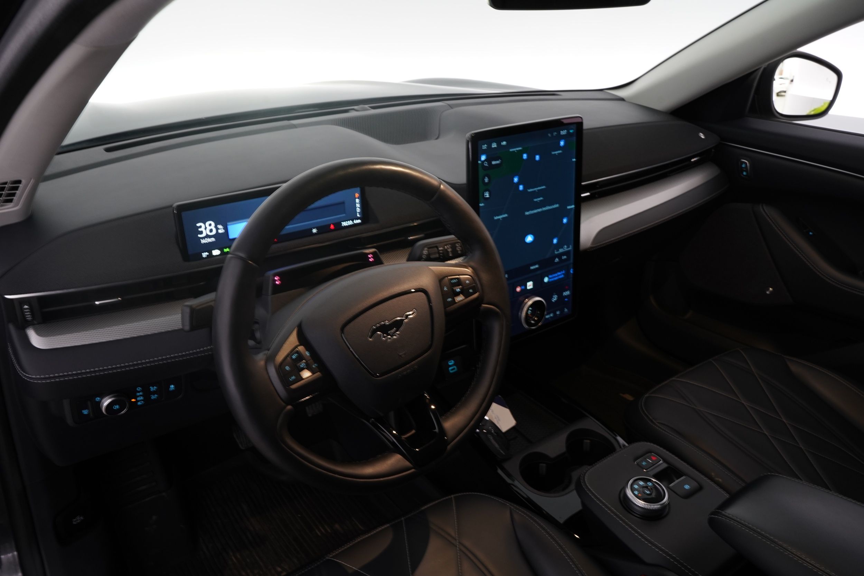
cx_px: 432
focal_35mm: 28
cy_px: 288
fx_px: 672
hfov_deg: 65.5
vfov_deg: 46.4
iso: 1000
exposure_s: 1/3
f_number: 10
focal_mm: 28
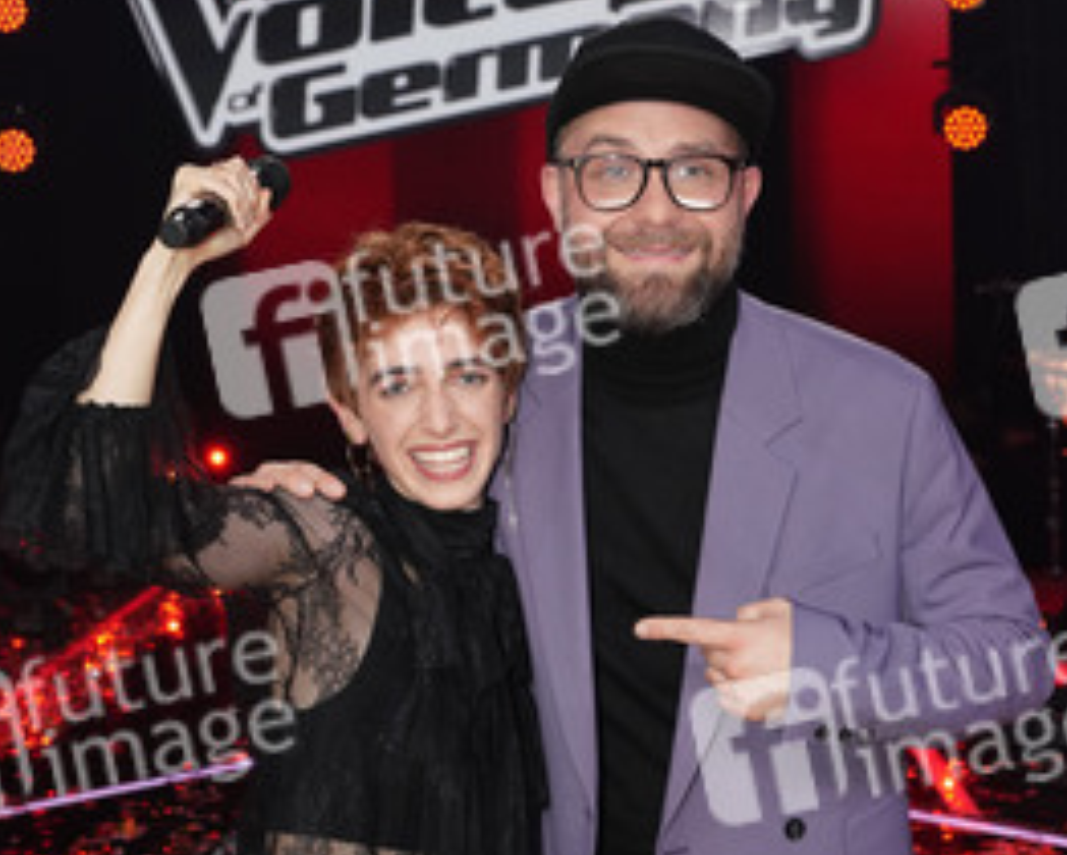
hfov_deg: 30.0
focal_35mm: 63
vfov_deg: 24.2
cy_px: 525
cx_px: 529
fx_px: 1991
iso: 1600
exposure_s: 1/100
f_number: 5.6
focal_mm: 44
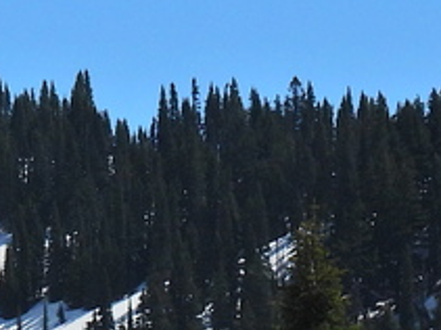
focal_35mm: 486
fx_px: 6188
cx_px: 105
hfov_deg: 4.1
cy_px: 748
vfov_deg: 3.0
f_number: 3.5
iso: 100
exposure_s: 1/2000
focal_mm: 14.3
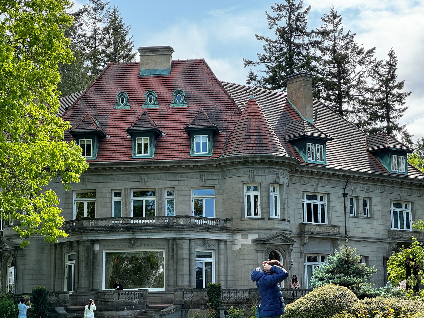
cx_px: 212
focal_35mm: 77
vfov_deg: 19.1
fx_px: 943
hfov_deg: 25.3
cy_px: 159
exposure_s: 1/226
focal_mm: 9
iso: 25
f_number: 2.8
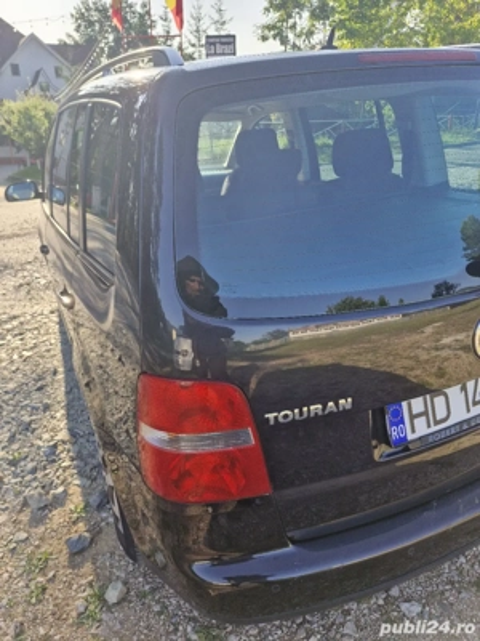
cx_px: 240
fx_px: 425
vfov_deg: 73.9
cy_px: 320
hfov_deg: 58.9
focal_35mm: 23
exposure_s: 1/294
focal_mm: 5.54
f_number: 1.8
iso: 50
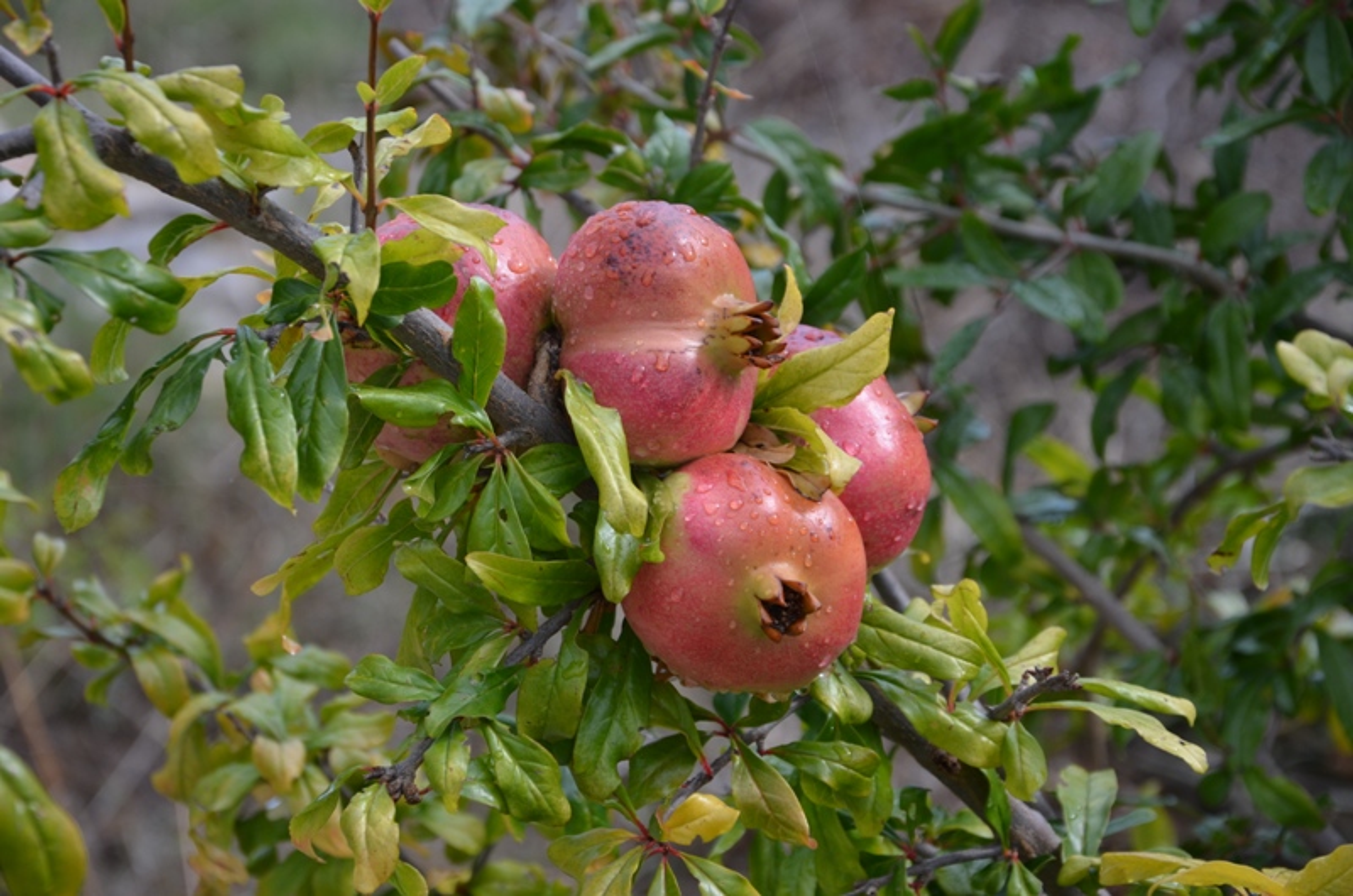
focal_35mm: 138
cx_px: 676
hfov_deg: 14.9
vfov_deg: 9.9
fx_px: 5176
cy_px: 448
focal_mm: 92
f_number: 8
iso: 160
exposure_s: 1/125
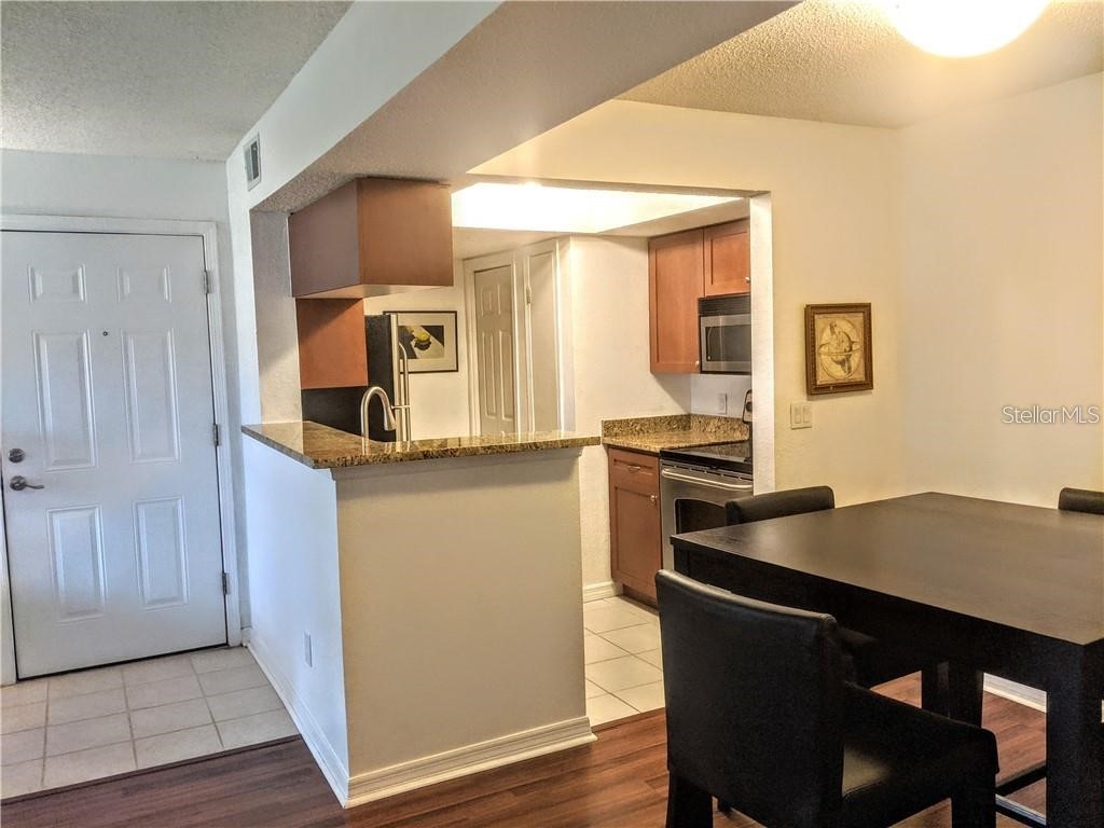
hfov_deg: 65.3
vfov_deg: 51.4
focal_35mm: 27
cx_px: 552
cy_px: 414
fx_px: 861
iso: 167
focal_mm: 4.44
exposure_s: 1/120
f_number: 1.8
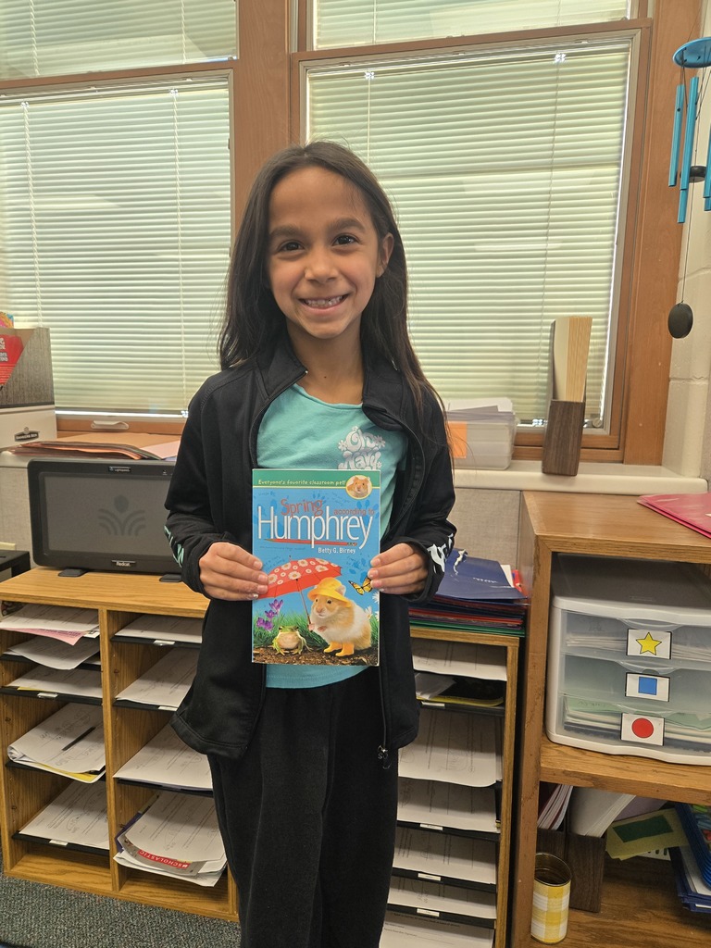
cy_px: 474
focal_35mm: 23
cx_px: 356
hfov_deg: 58.9
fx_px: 630
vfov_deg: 73.9
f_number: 1.8
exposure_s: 1/120
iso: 160
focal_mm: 5.4
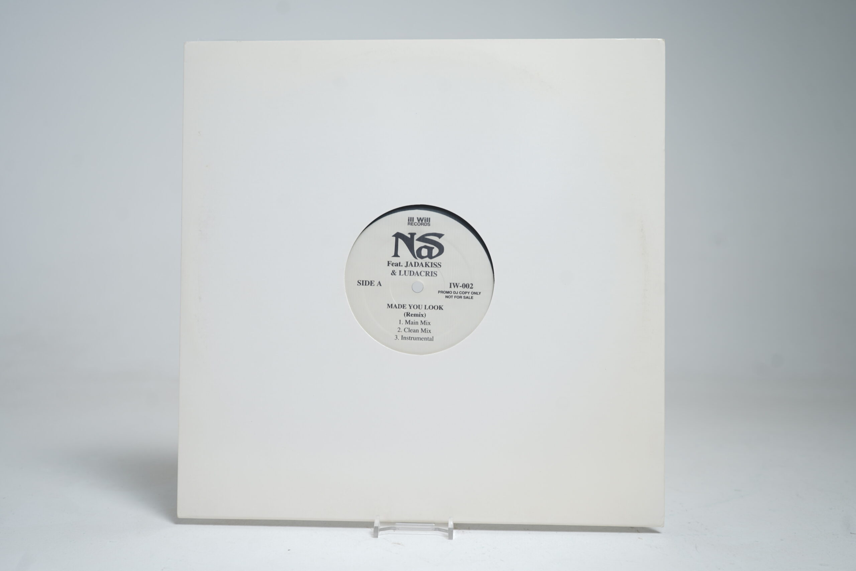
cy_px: 286
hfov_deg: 57.2
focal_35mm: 33
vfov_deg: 40.0
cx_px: 428
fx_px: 785
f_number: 5
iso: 64
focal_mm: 33
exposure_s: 1/8
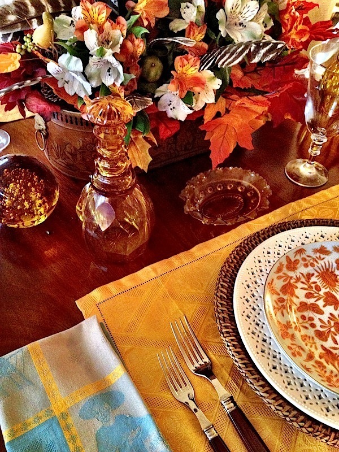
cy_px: 226
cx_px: 170
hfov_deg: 40.7
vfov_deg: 52.6
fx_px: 457
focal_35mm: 35
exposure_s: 1/20
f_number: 2.4
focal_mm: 4.28
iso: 400
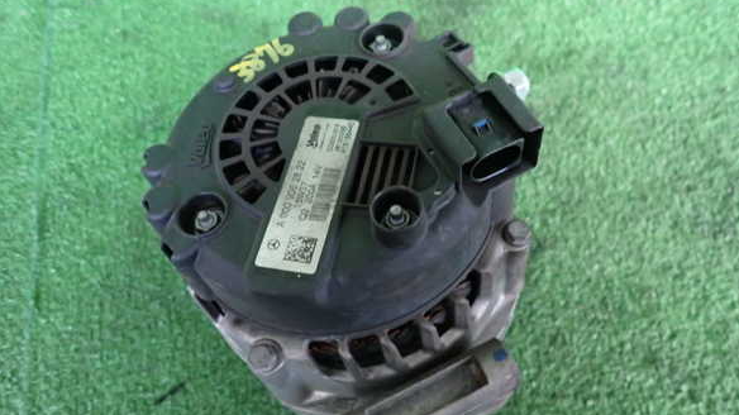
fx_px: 548
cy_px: 229
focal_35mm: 28
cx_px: 378
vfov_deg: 41.4
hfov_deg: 67.9
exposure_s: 1/30
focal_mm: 4.5
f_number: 2
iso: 400
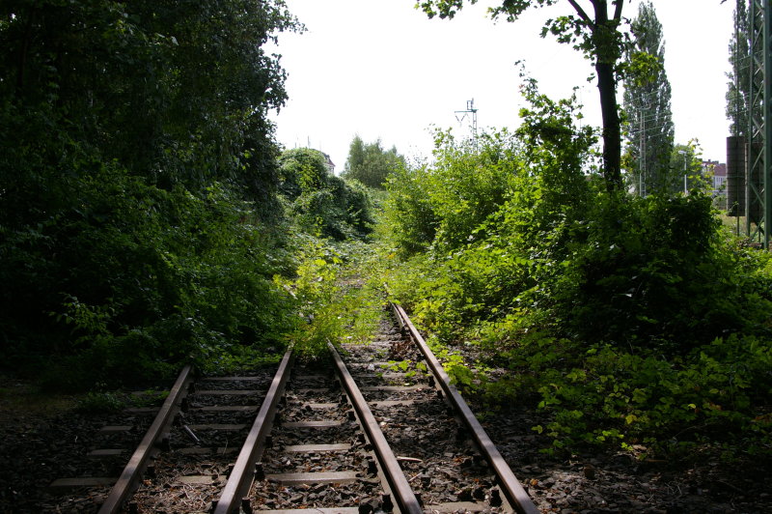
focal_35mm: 36
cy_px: 257
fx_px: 771
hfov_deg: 53.2
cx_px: 386
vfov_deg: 36.8
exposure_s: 1/250
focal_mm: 24
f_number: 6.7
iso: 200
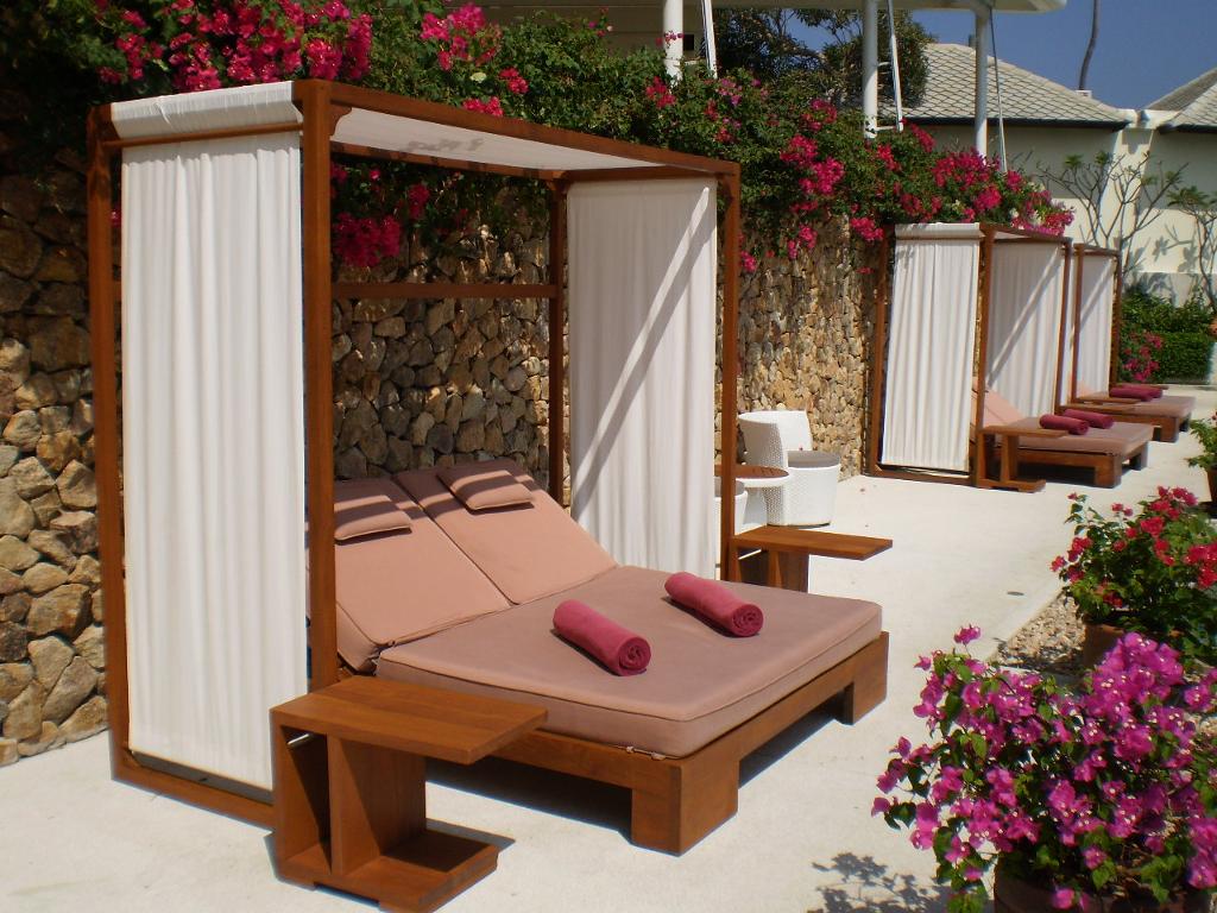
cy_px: 456
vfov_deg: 39.7
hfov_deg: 51.4
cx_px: 608
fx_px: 1266
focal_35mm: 36
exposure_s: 1/1600
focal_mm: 6.3
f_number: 4.6
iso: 64
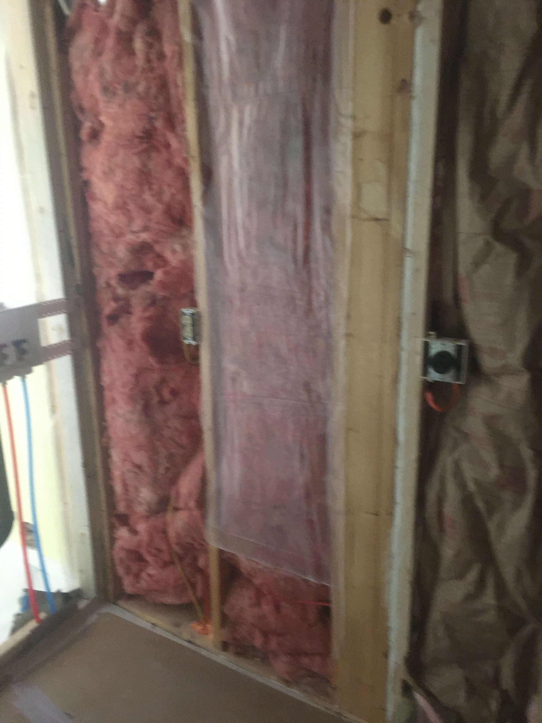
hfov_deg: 48.2
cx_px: 271
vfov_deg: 61.7
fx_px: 605
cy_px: 362
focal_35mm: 29
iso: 400
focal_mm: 4.15
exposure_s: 1/15
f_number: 2.2
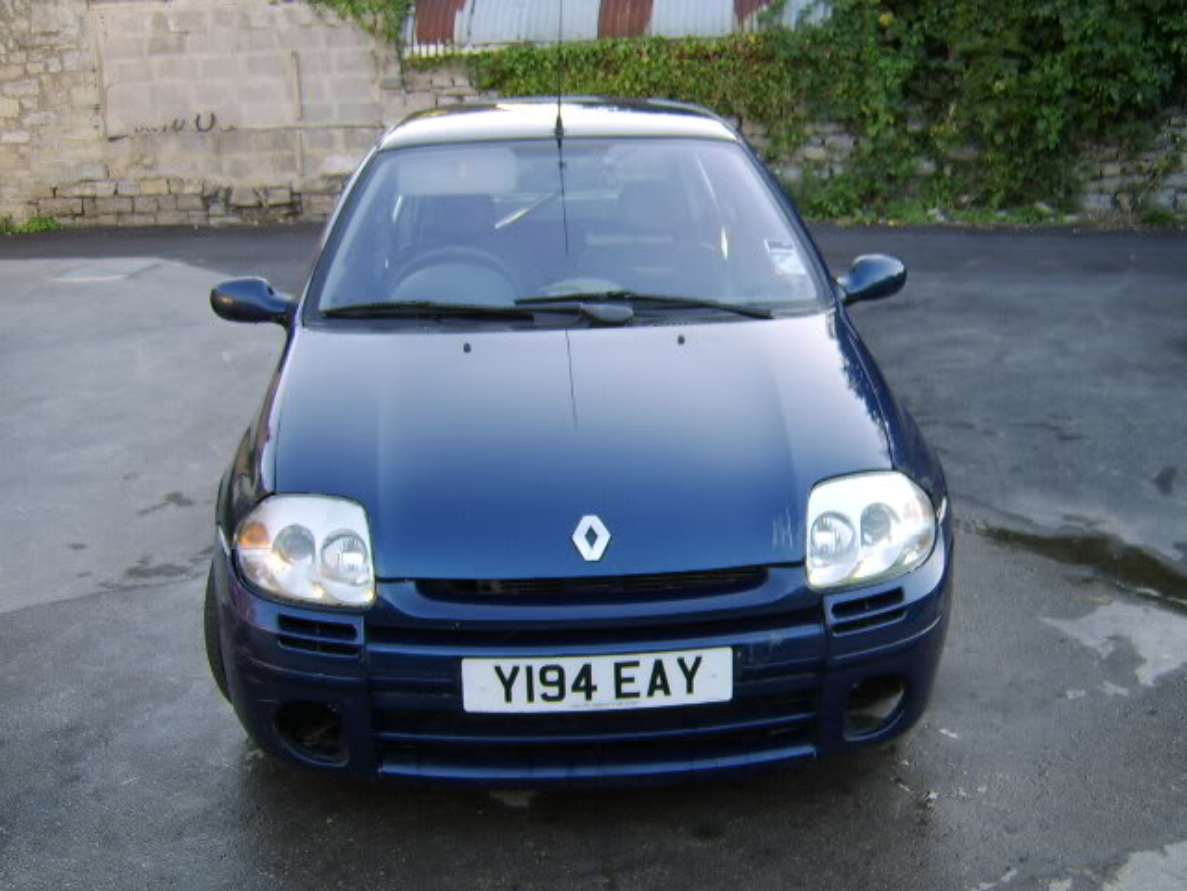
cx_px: 594
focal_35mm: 31
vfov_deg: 45.4
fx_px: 1063
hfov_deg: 58.4
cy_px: 446
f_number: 2.7
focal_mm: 8.13
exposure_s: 1/78
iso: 71
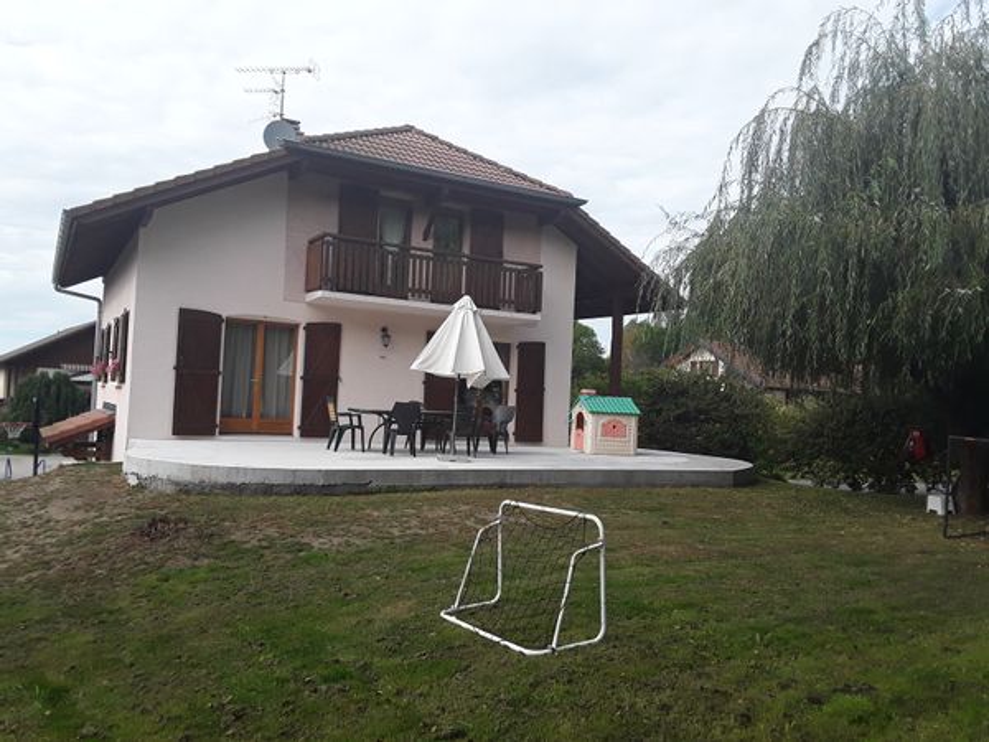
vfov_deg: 51.4
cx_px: 494
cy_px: 371
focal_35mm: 27
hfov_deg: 65.3
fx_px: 771
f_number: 1.9
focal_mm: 2.91
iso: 40
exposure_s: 1/870
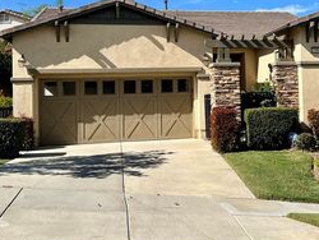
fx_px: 480
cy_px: 67
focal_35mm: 52
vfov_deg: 27.8
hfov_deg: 36.1
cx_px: 230
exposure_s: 1/4630
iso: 50
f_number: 1.5
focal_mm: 5.7
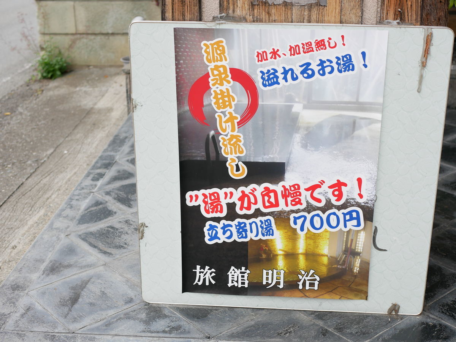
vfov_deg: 29.1
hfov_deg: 38.2
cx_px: 228
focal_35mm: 50
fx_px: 659
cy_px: 171
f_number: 2.8
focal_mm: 25
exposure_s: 1/250
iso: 200
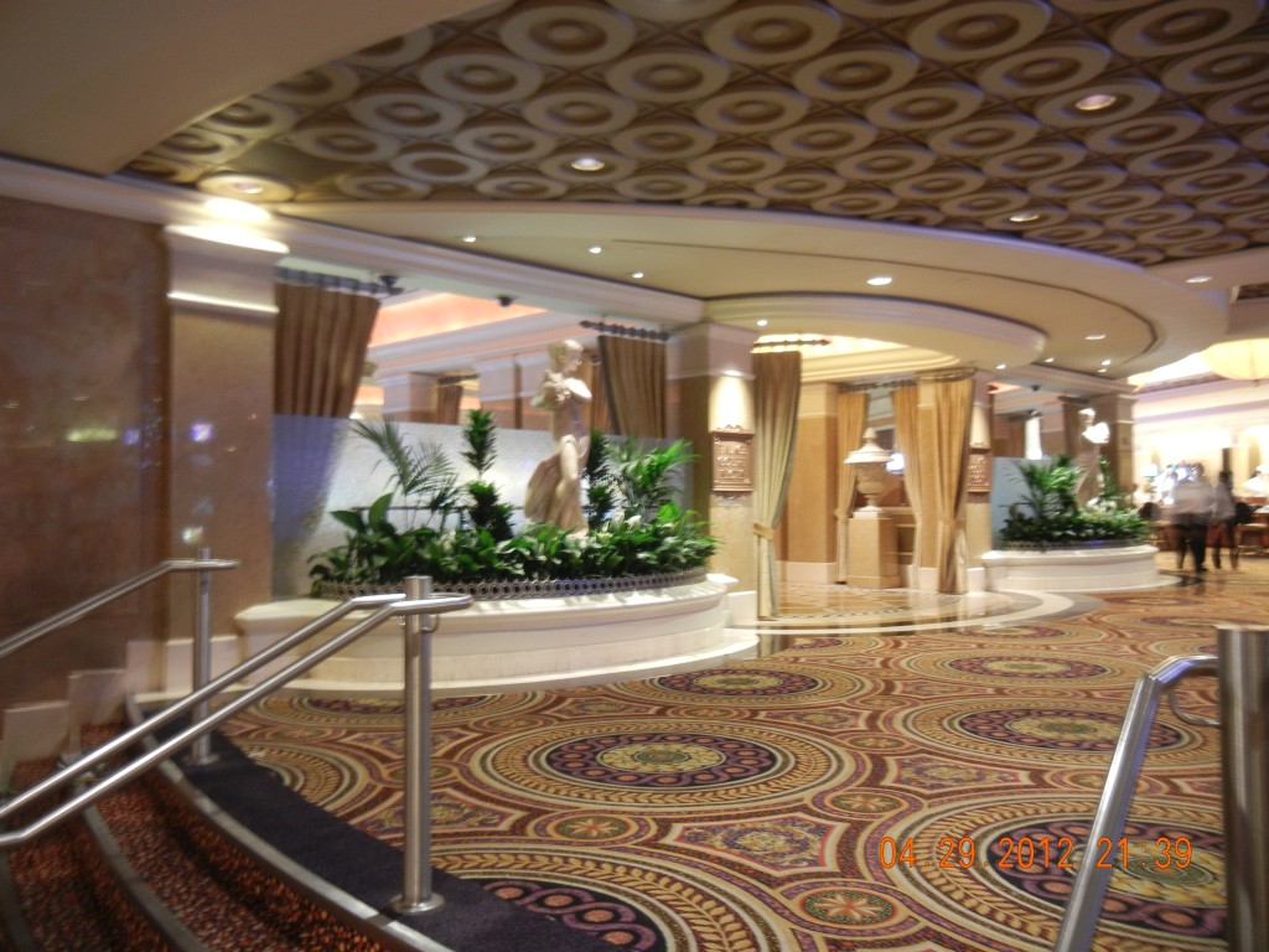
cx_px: 634
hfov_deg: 60.0
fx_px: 1100
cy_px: 476
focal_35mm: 30
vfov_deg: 46.8
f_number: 3.5
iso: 200
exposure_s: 1/1.1
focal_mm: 5.4
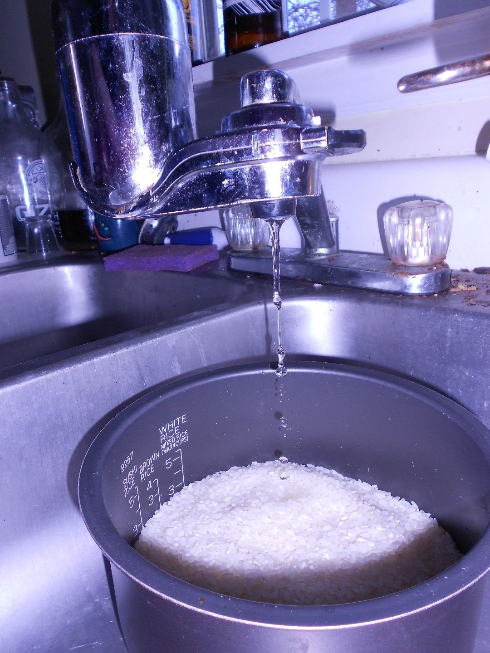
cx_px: 245
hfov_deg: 53.1
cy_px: 326
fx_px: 491
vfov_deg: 67.3
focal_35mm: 26
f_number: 3.2
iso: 80
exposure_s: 1/25
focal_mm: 4.6
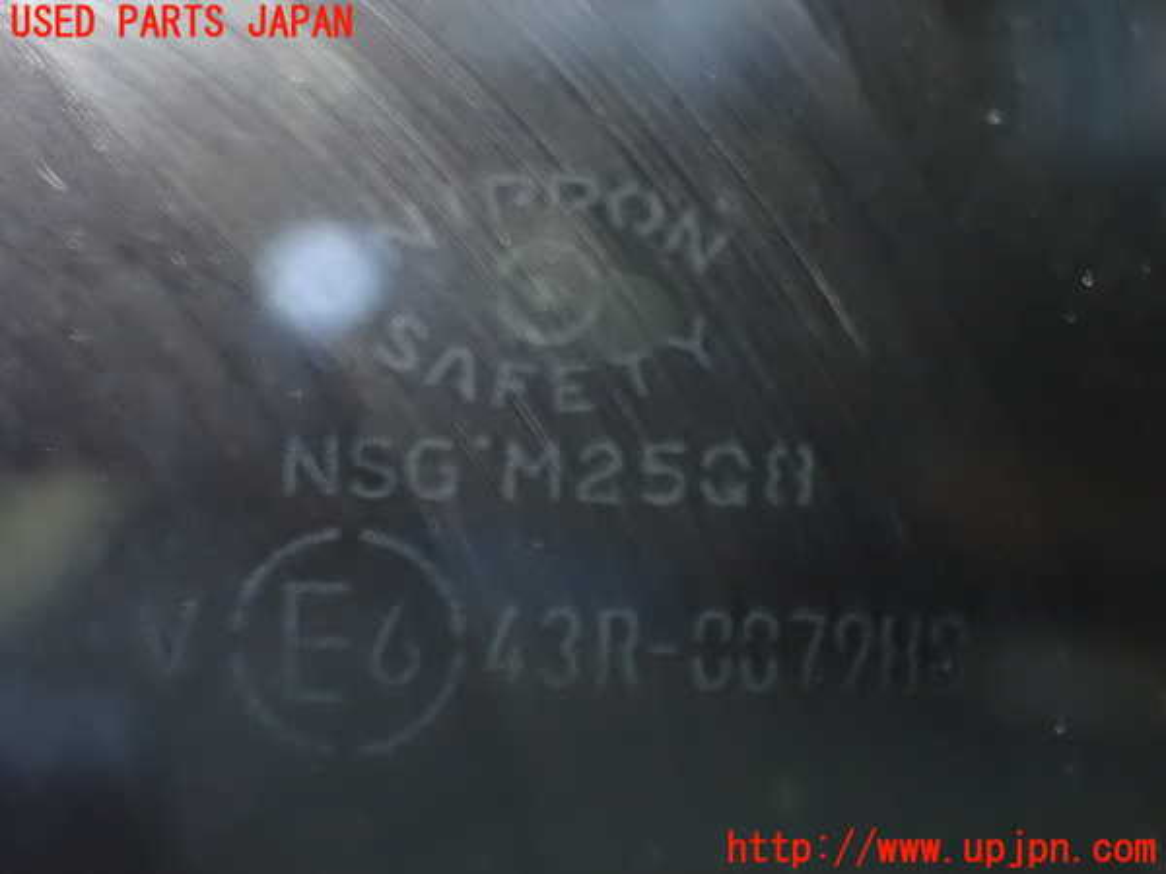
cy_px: 437
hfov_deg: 23.8
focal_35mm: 82
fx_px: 2762
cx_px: 583
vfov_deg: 18.0
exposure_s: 1/8
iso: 1600
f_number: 4.3
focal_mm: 14.62
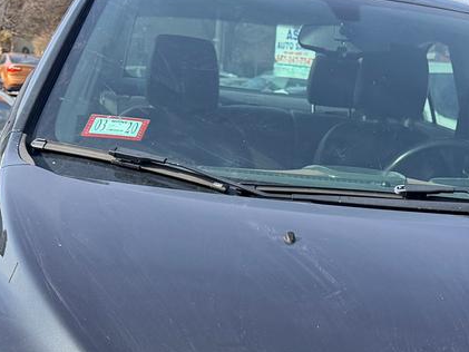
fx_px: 989
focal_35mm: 73
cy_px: 417
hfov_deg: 26.1
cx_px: 382
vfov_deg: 19.1
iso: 100
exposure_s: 1/2169
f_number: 1.78
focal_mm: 6.76
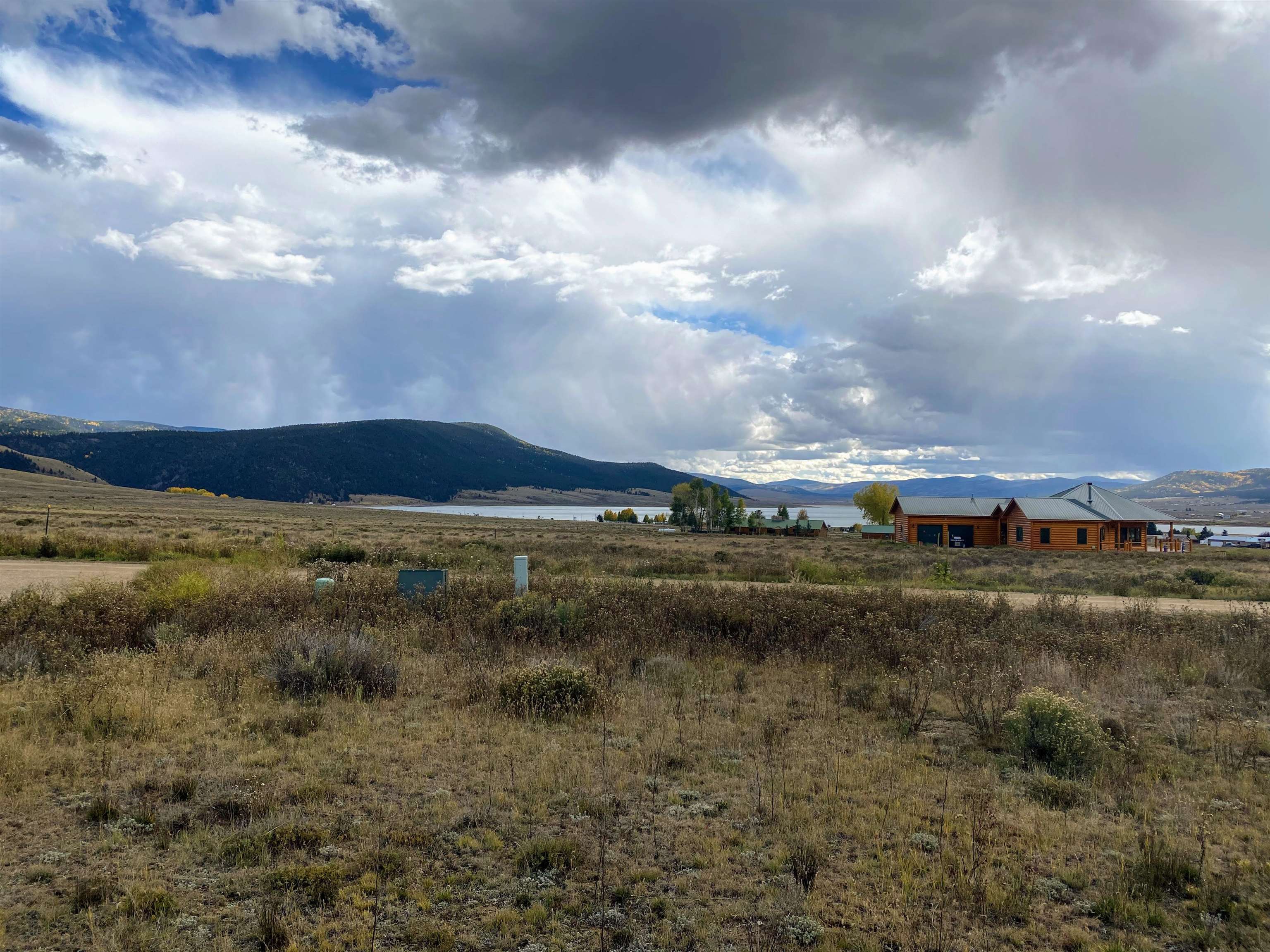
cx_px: 635
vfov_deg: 53.1
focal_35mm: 26
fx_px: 954
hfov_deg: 67.3
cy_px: 476
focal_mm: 4.25
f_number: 1.8
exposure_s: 1/2755
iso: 32
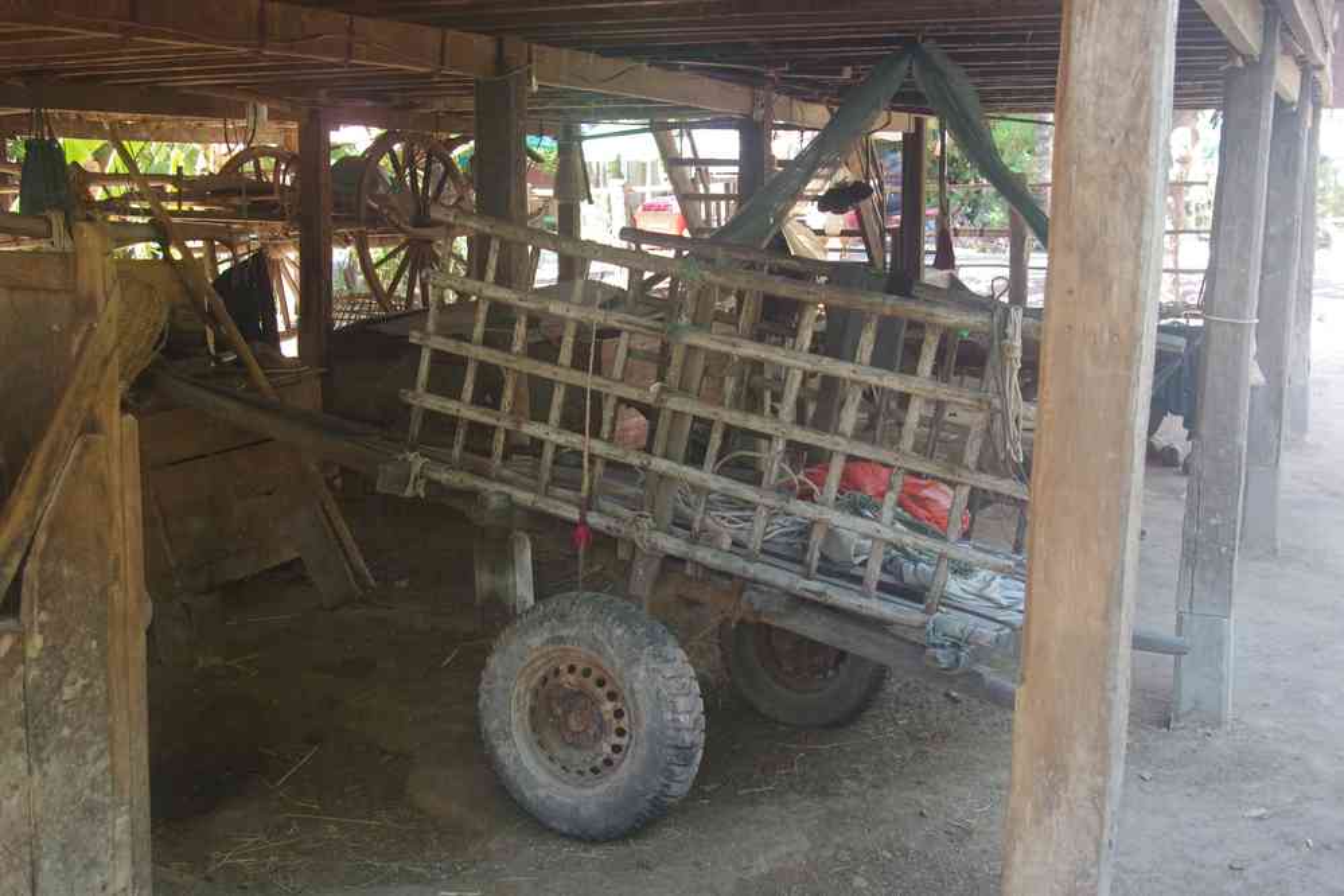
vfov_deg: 31.9
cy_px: 448
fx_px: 1568
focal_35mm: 42
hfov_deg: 46.4
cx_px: 672
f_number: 6.3
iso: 1600
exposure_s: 1/60
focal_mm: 28
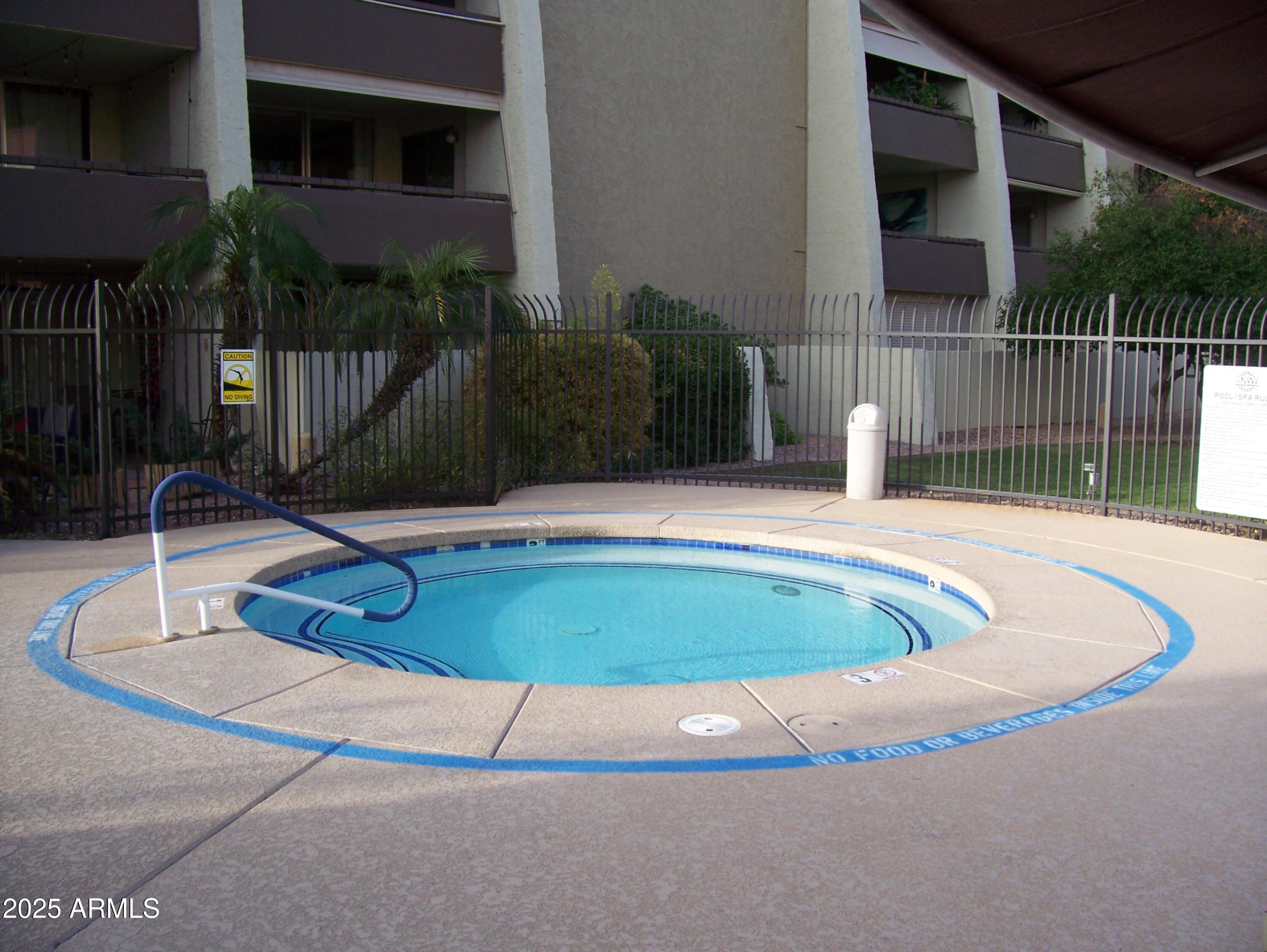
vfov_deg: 41.8
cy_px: 476
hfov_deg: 53.9
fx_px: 1245
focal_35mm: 34
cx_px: 634
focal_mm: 5.6
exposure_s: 1/500
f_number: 2.7
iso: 80
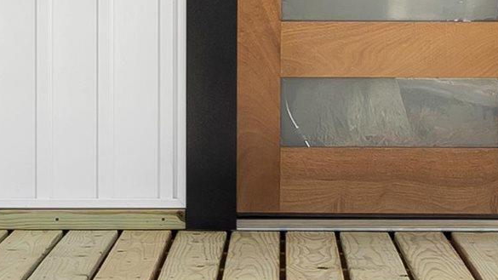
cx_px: 249
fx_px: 2614
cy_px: -43
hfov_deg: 10.9
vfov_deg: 6.1
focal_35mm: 198
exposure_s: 1/60
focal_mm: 24
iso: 100
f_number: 4
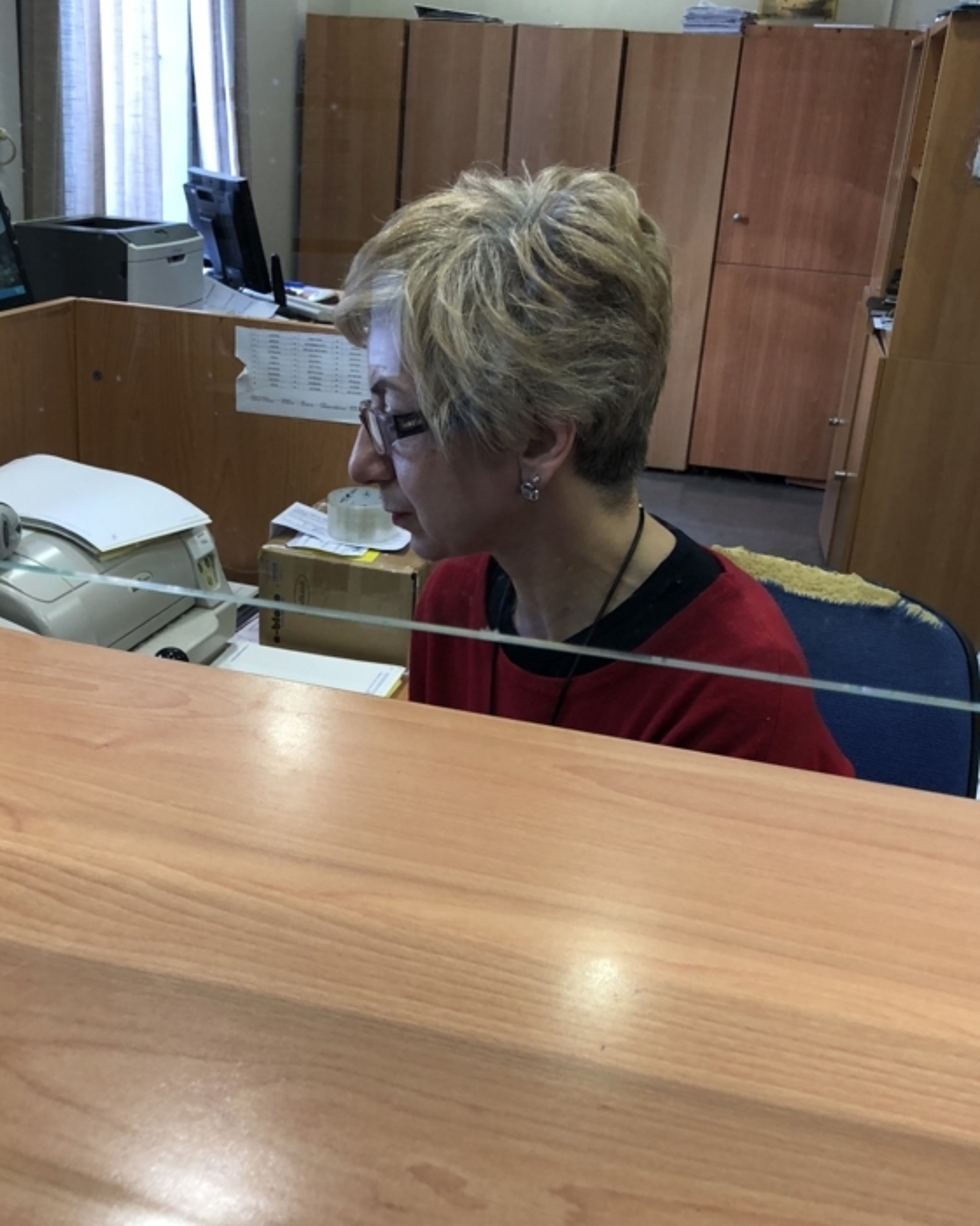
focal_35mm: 40
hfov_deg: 37.1
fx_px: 1450
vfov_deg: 45.6
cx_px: 373
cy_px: 727
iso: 40
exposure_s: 1/20
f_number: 1.8
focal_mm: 4
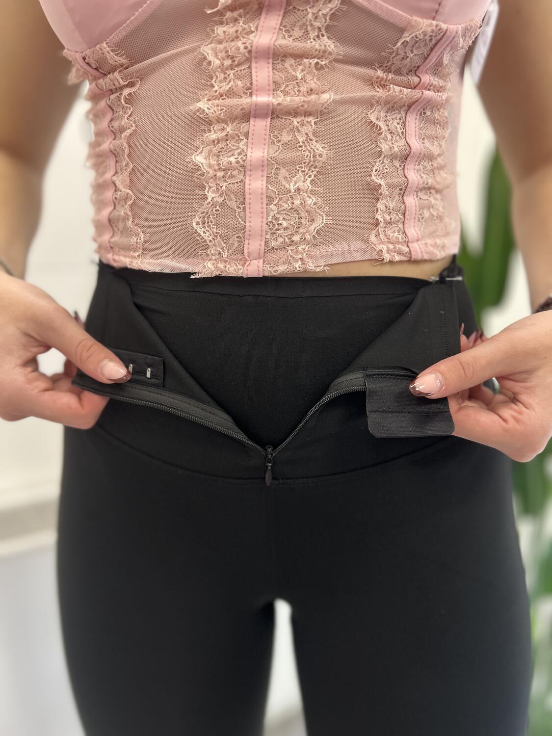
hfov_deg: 53.1
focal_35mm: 26
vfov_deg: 67.3
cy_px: 368
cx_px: 276
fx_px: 553
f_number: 1.5
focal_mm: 5.7
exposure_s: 1/100
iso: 125
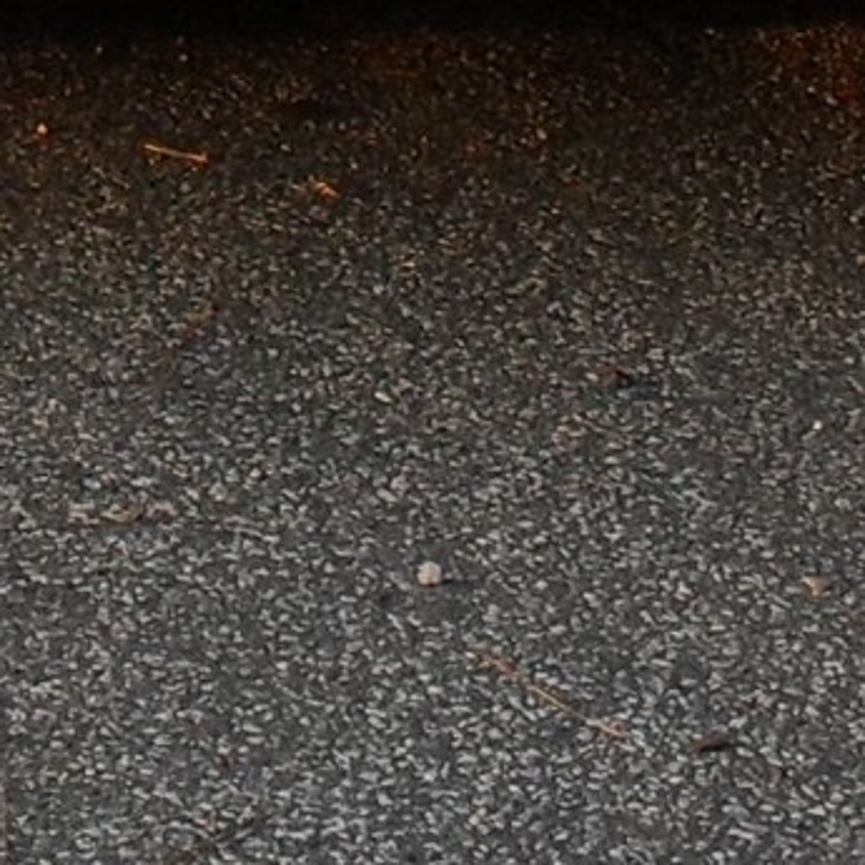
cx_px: -28
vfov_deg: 7.4
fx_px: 6333
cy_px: -1072
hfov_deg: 7.8
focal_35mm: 224
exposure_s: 1/125
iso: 80
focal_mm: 6.3
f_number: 3.2
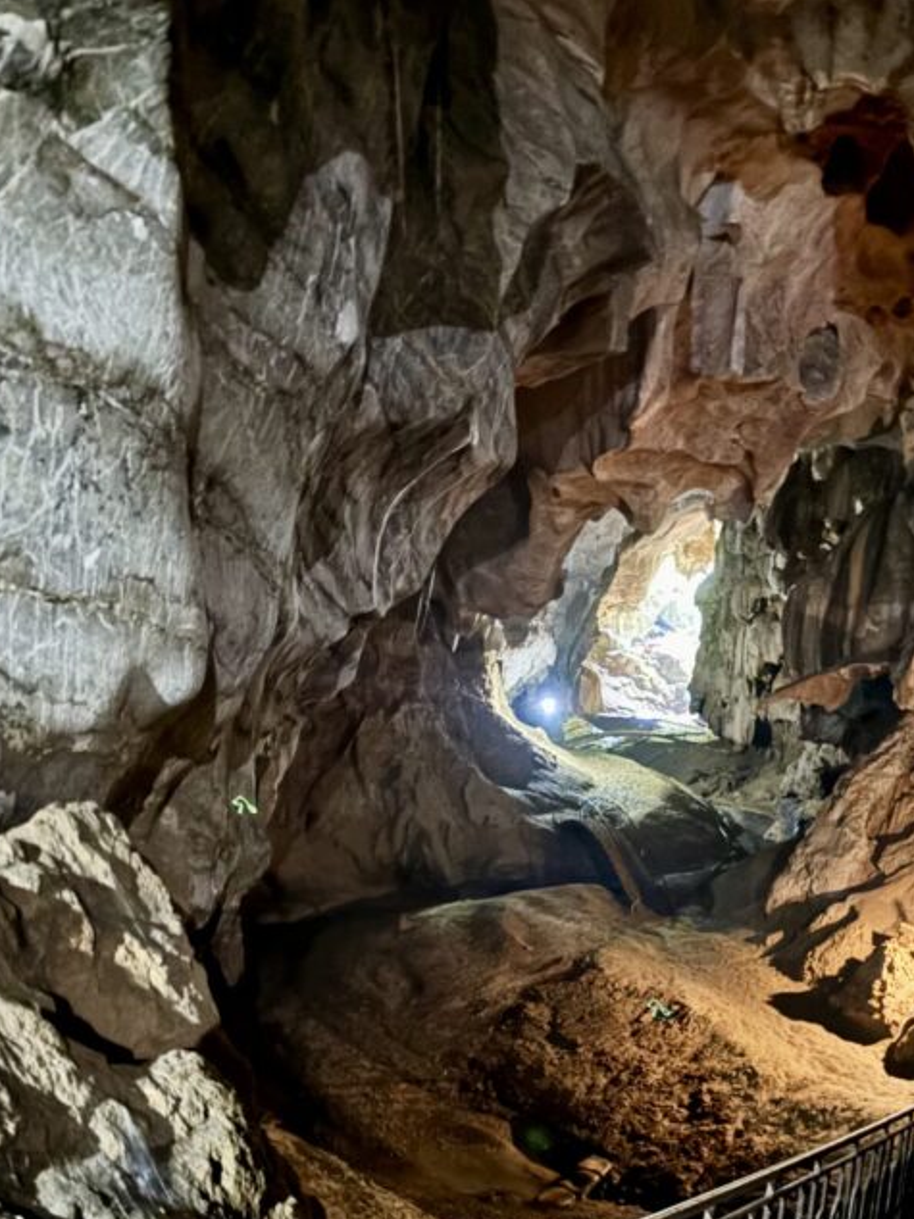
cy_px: 859
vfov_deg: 43.8
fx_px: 1480
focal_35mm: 42
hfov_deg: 34.1
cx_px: 591
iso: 3200
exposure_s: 1/2
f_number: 1.6
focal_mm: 5.96
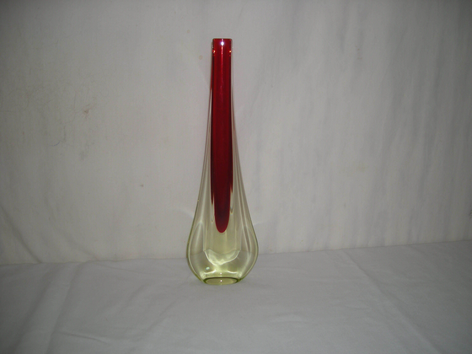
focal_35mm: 35
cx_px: 236
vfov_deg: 40.7
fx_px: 477
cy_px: 177
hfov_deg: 52.6
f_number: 2.8
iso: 50
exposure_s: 1/53.4
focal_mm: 5.7
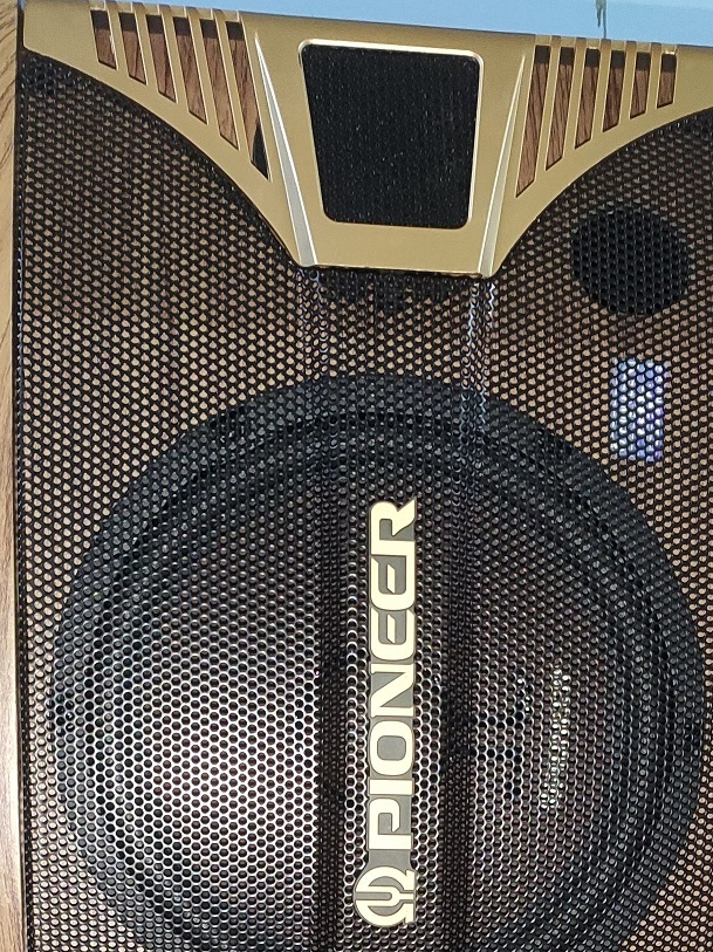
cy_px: 1095
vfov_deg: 27.3
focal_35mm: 64
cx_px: 459
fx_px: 1759
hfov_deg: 22.8
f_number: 1.75
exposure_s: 1/25
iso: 1490
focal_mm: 4.77
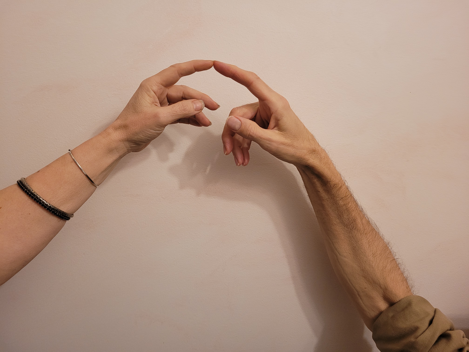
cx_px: 234
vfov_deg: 53.1
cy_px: 176
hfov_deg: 67.3
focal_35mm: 26
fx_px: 352
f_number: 1.8
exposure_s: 1/120
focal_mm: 5.4
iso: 320
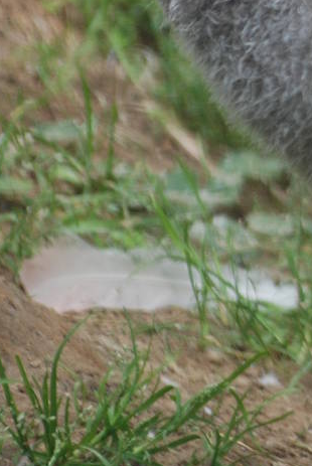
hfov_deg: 1.2
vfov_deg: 1.8
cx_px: 485
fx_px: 14775
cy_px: -19
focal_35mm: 1140
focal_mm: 220
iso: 400
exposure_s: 1/400
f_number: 5.3
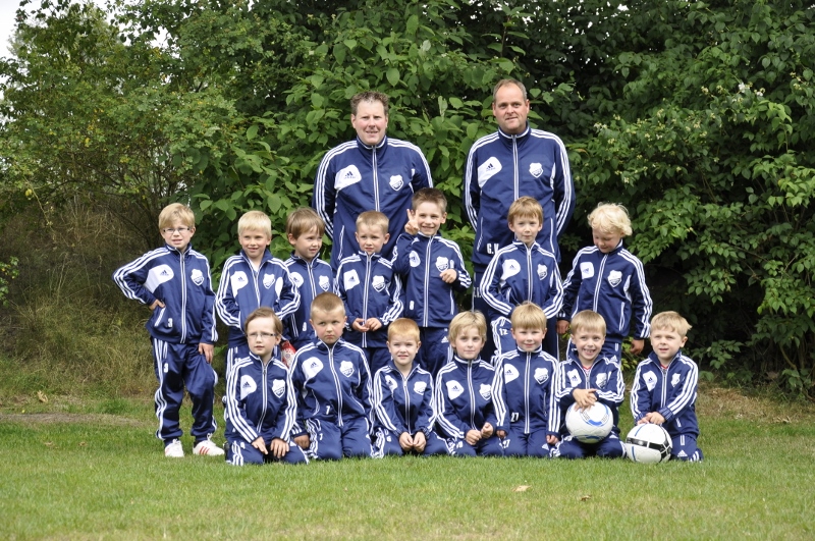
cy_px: 270
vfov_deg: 14.7
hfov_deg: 21.9
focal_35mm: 93
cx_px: 408
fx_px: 2102
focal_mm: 62
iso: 200
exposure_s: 1/125
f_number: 5.6
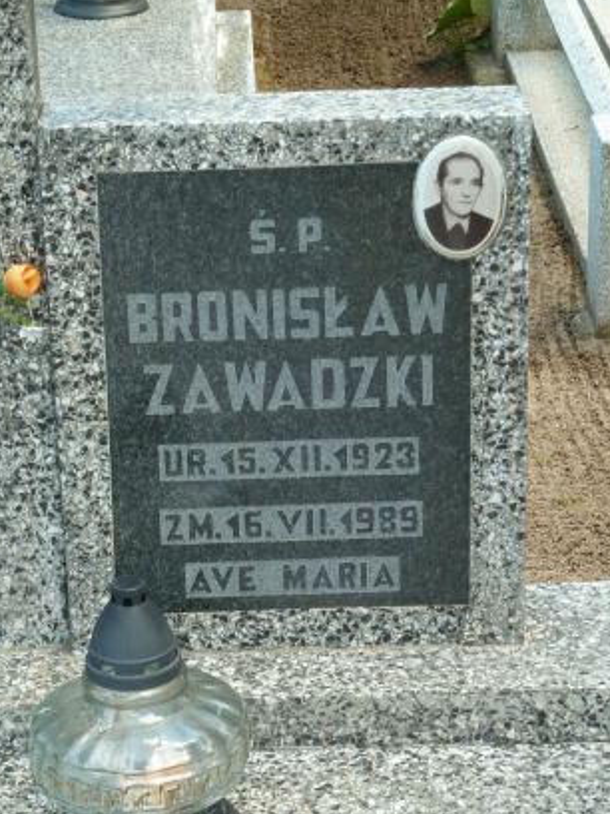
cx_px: 287
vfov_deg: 17.4
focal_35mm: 113
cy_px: 463
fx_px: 2655
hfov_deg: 13.1
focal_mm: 15.8
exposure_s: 1/100
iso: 160
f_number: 4.3
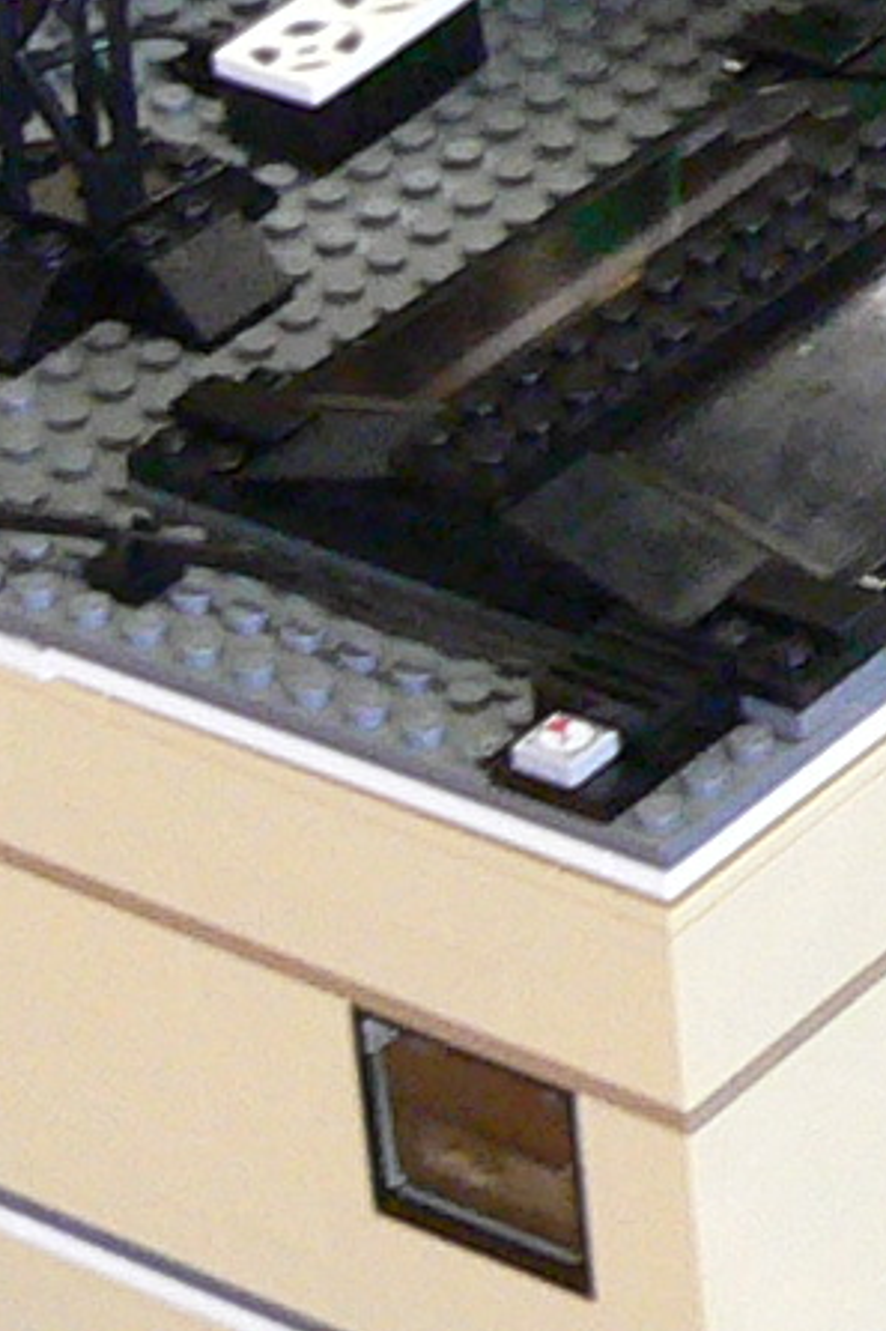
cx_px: 1596
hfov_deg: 6.3
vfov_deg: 9.6
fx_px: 7943
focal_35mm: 215
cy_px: 469
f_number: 2.8
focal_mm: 6
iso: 200
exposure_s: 1/13
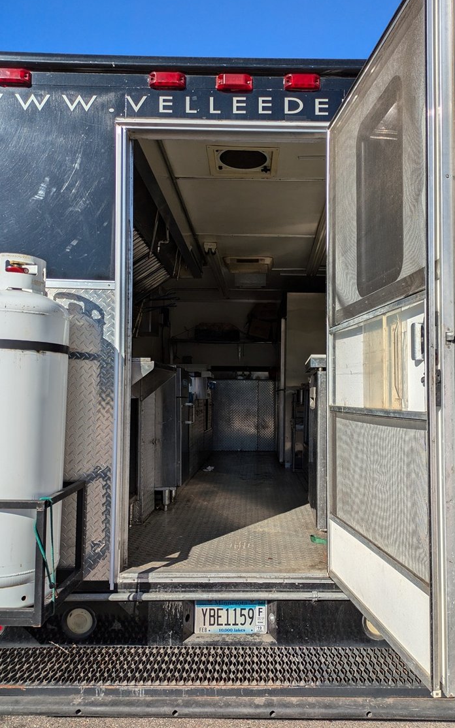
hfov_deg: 45.9
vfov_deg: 68.4
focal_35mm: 27
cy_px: 364
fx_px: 536
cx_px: 257
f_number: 1.89
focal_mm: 5.43
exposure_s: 1/3559
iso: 43
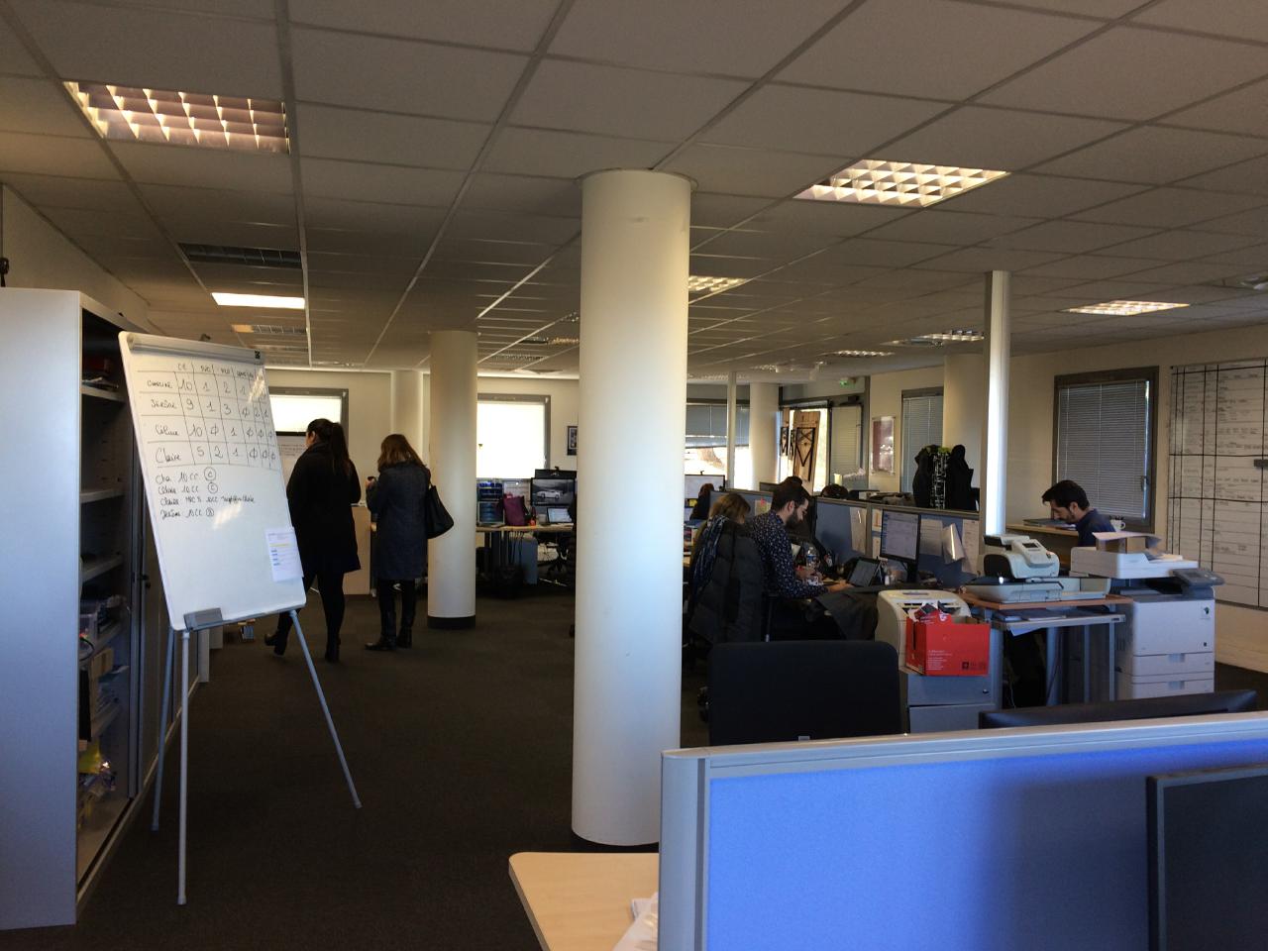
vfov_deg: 48.2
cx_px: 634
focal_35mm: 29
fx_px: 1062
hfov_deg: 61.7
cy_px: 476
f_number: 2.2
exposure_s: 1/50
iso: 50
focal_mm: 4.15
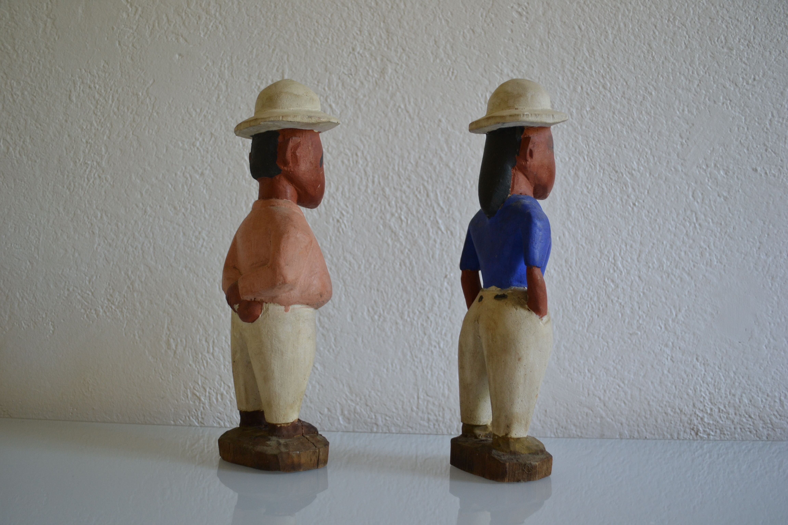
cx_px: 394
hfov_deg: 57.2
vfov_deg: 40.0
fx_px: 722
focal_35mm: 33
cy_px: 262
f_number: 3.8
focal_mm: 22
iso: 400
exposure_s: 1/40
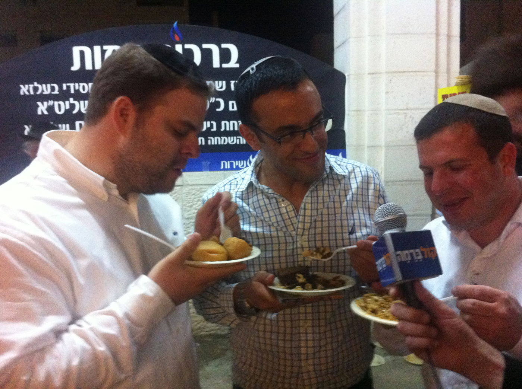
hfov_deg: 52.7
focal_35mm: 35
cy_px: 194
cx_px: 261
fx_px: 527
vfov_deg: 40.6
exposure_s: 1/15
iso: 640
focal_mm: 3.85
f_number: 2.8
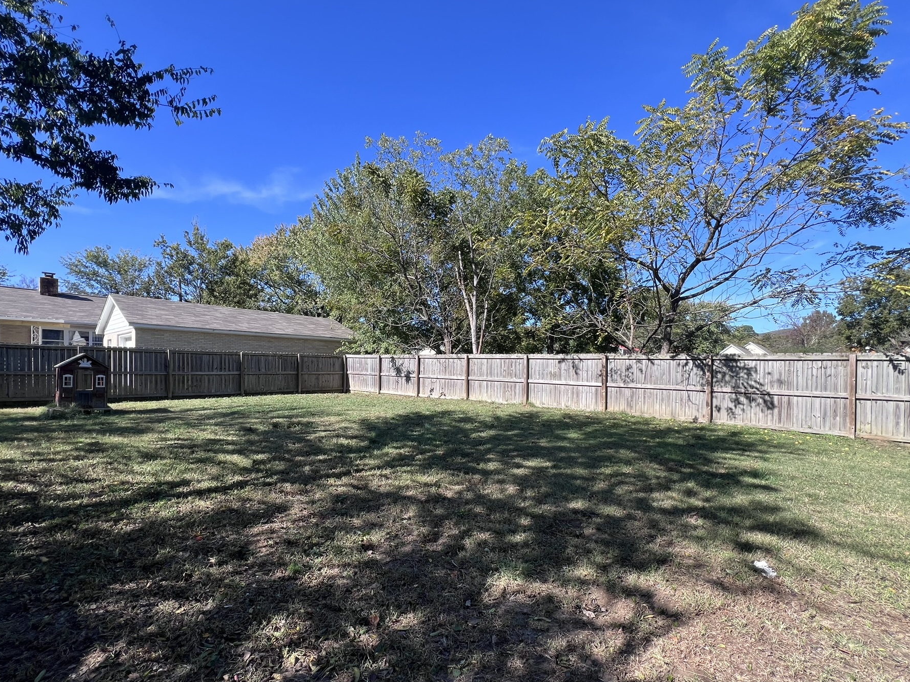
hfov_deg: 98.1
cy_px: 377
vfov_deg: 81.5
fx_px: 394
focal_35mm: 15
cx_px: 438
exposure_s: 1/633
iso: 32
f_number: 1.8
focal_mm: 1.57
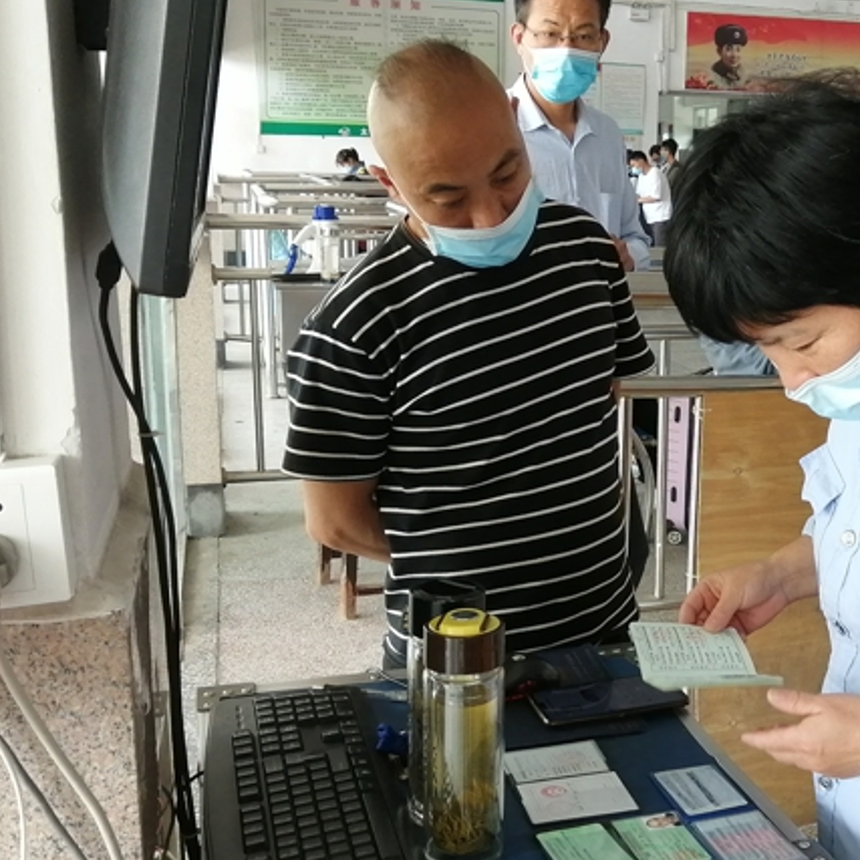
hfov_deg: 38.7
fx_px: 1181
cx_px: 671
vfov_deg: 40.0
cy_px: 416
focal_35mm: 42
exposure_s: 1/100
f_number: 1.8
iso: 100
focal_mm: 3.62
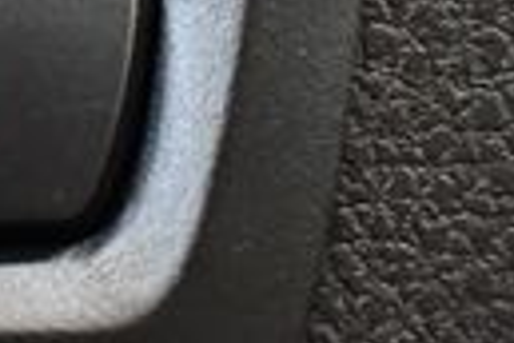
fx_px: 2556
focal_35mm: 179
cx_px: -363
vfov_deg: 7.6
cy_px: -44
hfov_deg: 10.9
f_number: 3.5
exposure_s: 1/60
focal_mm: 18
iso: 4000
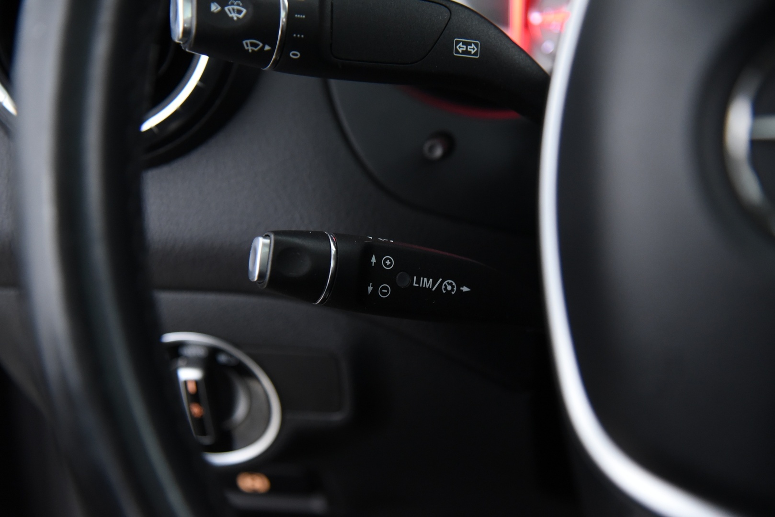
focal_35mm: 65
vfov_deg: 20.9
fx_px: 1400
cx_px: 388
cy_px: 258
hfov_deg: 30.9
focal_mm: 65
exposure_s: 1/20
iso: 4000
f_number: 4
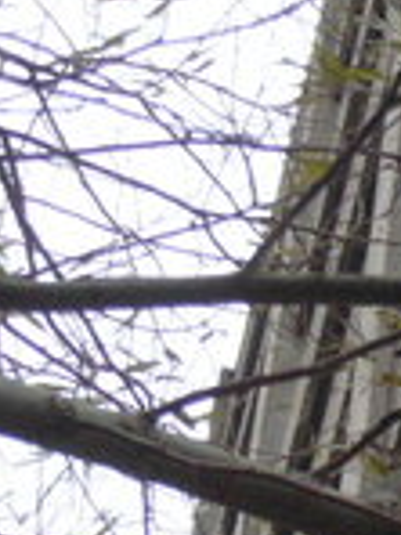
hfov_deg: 5.4
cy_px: 360
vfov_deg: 7.3
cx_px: 574
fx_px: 4217
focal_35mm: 273
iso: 400
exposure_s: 1/80
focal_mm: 17.4
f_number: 5
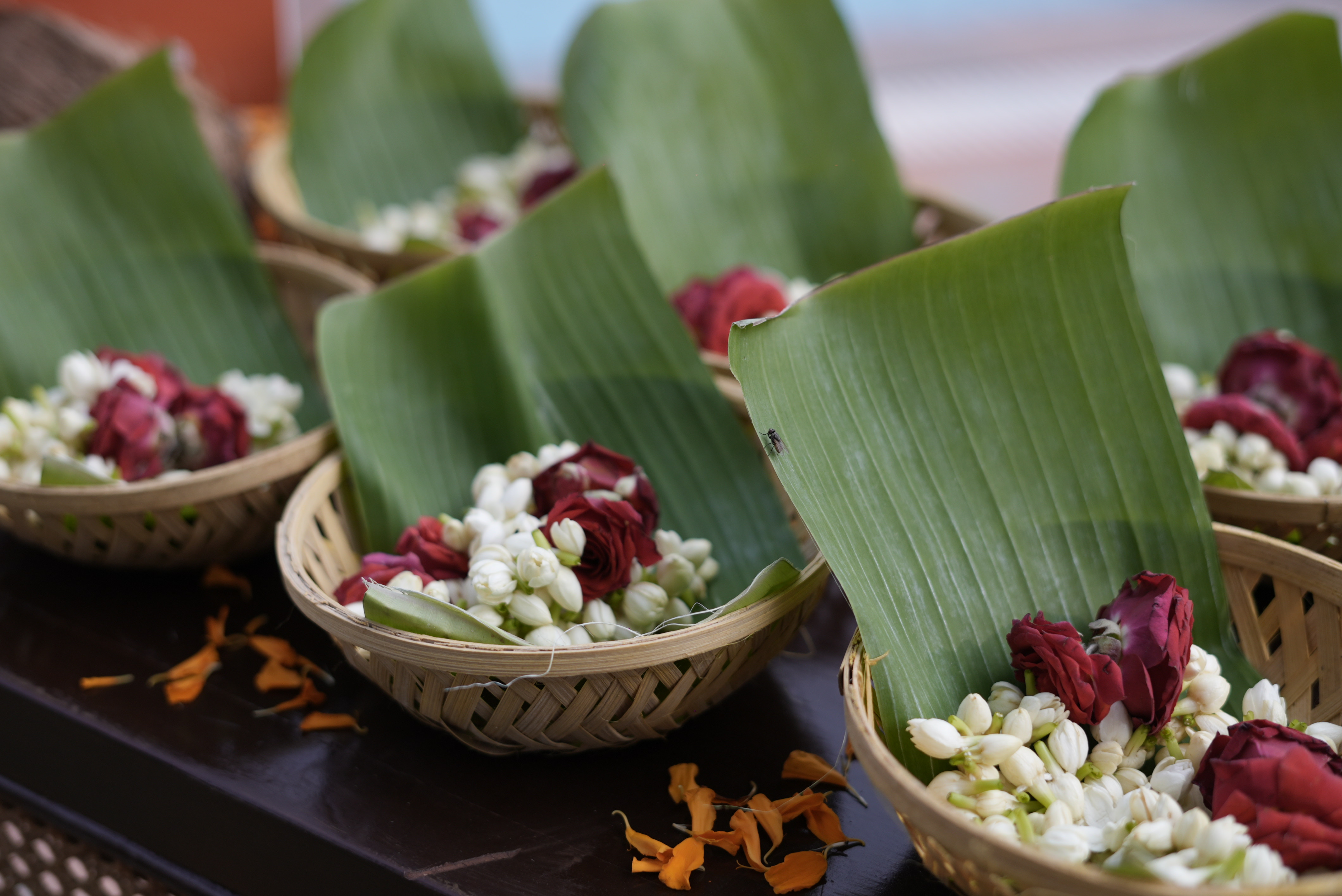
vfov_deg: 27.0
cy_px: 448
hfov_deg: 39.6
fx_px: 1865
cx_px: 671
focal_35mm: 50
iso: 250
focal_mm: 50
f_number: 2.8
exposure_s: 1/1000
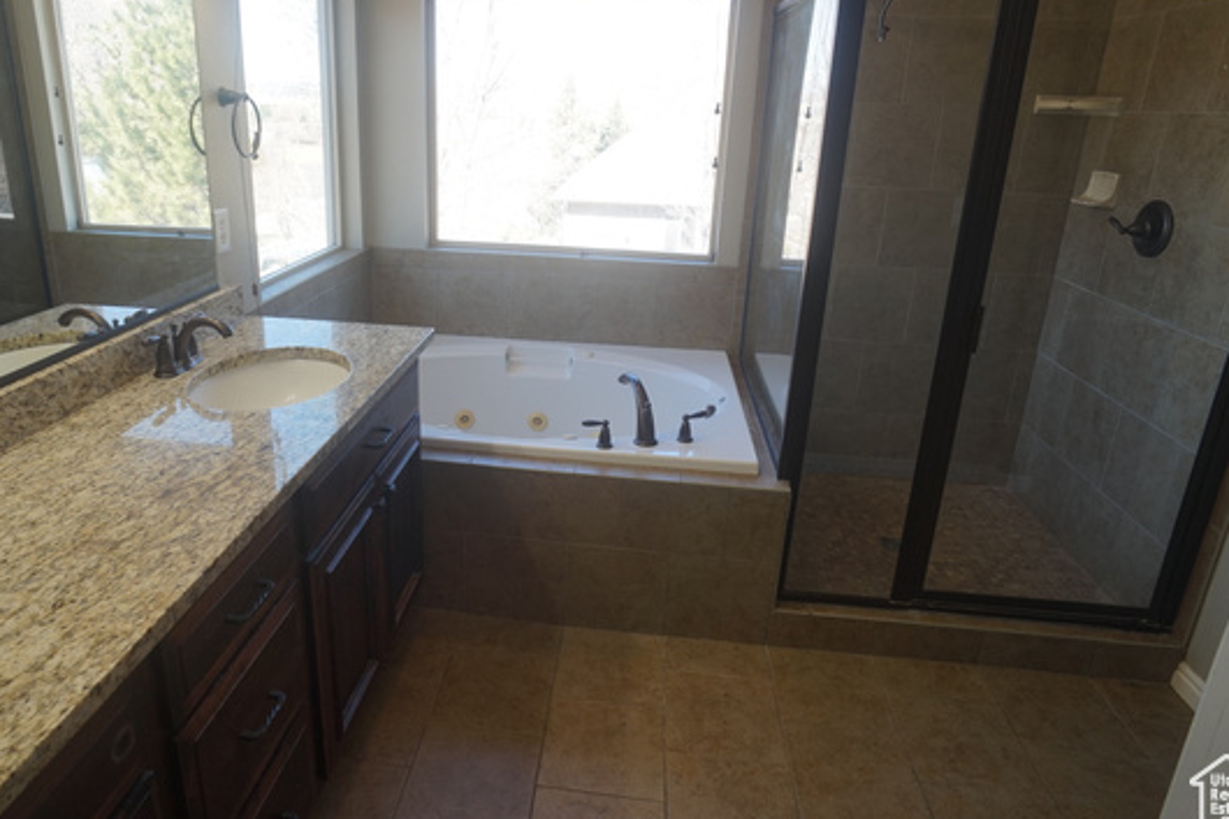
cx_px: 540
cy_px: 350
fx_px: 990
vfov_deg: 44.8
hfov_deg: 63.5
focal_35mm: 29
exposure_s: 1/60
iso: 100
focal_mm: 16
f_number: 4.5
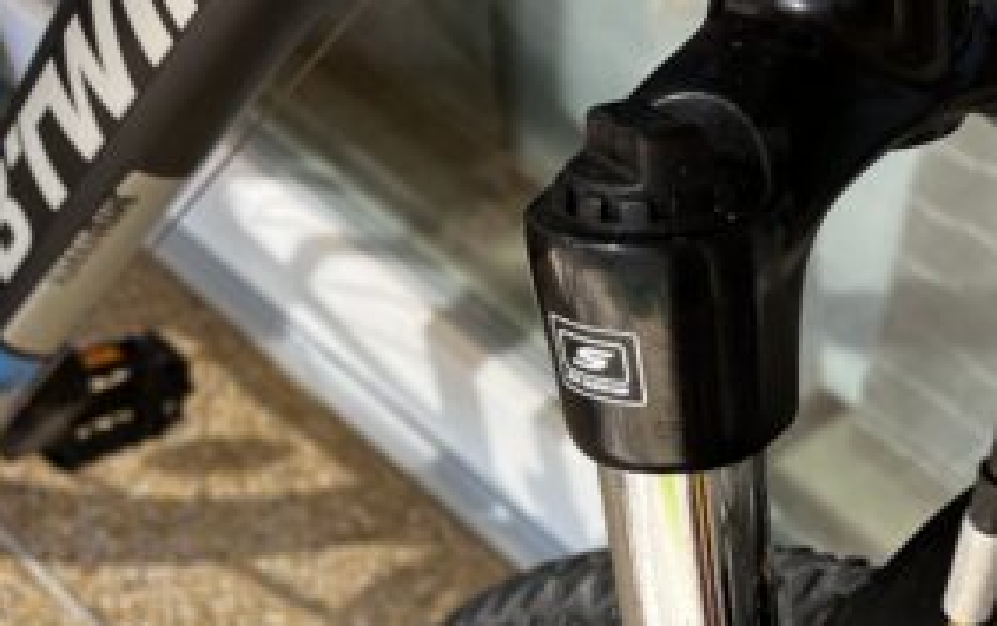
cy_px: 667
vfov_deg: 24.4
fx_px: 1360
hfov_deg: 37.8
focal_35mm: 50
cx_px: 884
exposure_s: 1/214
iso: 40
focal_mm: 5.1
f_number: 1.6
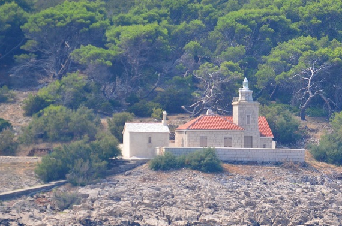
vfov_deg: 1.7
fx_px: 7467
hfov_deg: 2.6
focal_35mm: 788
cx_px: 246
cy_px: 111
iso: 400
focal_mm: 300
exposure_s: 1/1250
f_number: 5.6
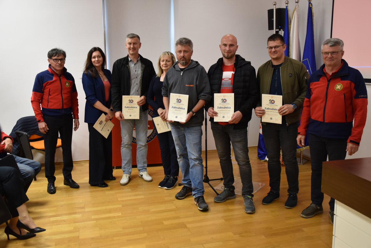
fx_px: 356
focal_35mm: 34
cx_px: 186
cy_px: 124
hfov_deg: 55.1
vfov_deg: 38.4
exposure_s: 1/30
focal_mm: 23
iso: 640
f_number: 4
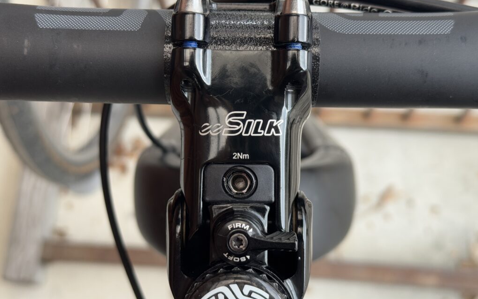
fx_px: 664
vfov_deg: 25.3
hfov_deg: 39.6
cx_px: 239
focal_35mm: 51
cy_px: 130
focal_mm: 6.76
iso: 80
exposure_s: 1/135
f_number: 1.78
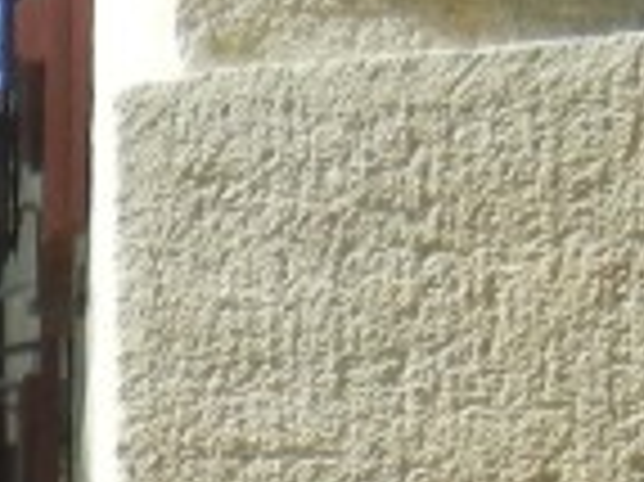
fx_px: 3997
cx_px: -986
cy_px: 1243
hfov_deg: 8.3
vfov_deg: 6.5
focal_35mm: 215
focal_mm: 5.4
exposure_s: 1/708
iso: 160
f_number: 3.5
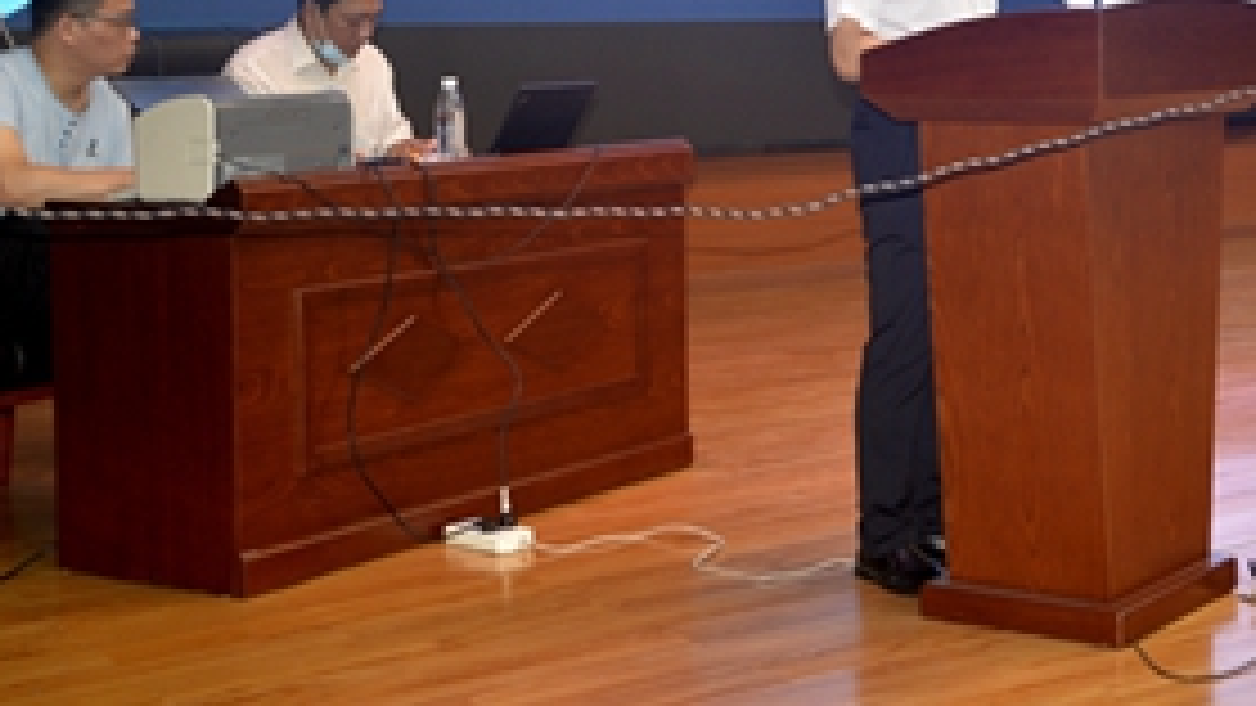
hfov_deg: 30.9
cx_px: 1044
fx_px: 2198
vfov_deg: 18.0
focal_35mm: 66
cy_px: 63
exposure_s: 1/60
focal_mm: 32
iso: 400
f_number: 4
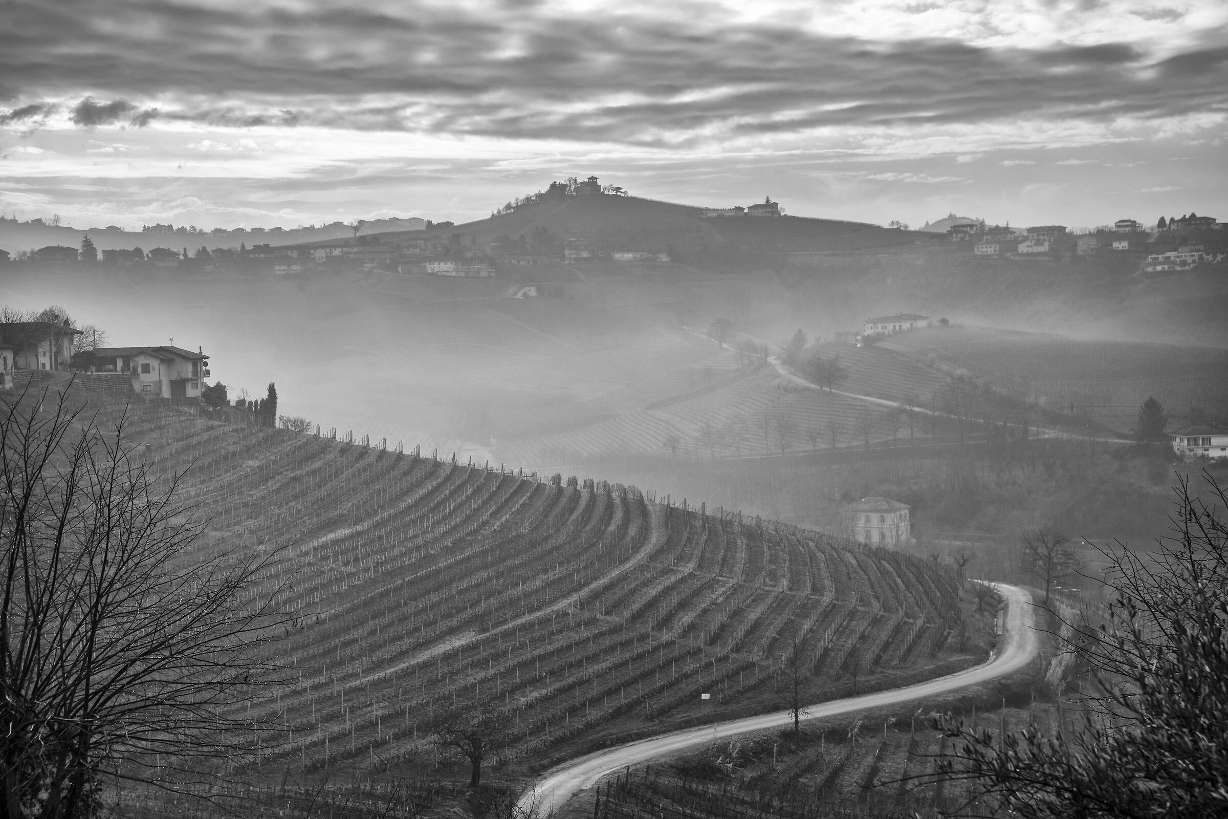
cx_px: 614
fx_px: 1910
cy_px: 410
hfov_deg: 35.6
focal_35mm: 56
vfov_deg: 24.2
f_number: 5
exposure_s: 1/200
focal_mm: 56
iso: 100
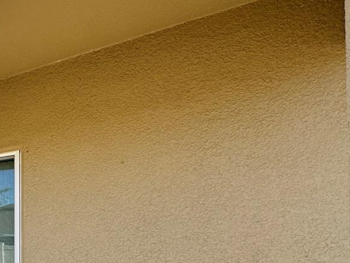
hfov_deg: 36.0
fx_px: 394
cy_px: 233
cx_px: -80
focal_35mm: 39
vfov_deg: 34.9
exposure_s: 1/253
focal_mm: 2.22
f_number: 2.2
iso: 40
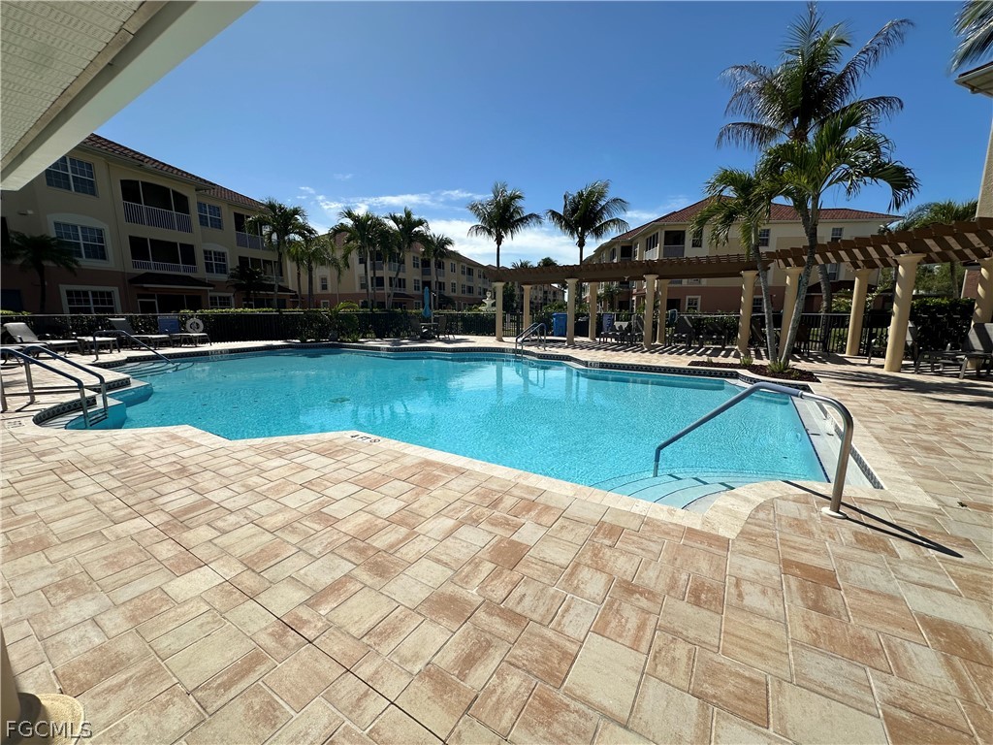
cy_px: 372
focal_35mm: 14
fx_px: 402
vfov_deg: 85.7
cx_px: 496
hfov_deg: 102.1
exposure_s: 1/4464
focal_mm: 2.22
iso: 50
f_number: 2.2
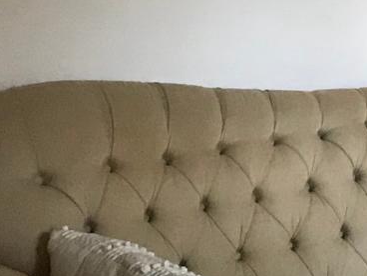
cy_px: -177
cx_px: 890
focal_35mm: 156
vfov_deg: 9.2
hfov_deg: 10.7
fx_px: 1654
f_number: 1.8
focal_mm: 3.99
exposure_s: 1/15
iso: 80
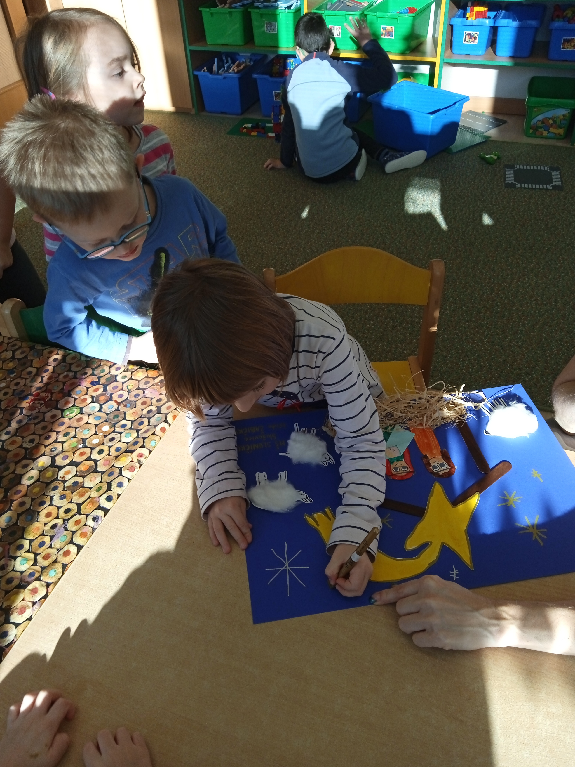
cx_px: 288
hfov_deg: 49.7
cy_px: 384
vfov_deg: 63.4
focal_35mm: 28
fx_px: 620
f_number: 2.2
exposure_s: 1/171
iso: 116
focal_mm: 3.43
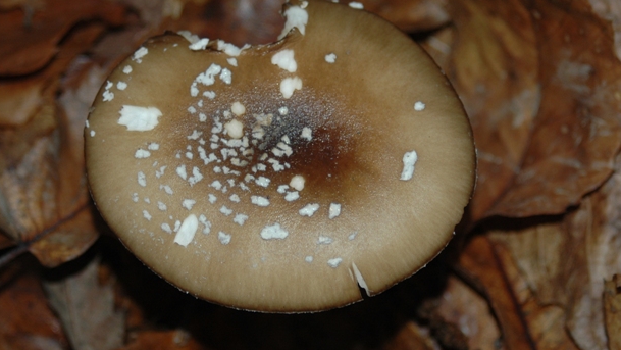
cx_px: 264
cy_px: 132
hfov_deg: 13.9
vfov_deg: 7.9
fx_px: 2548
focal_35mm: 155
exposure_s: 1/60
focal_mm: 75
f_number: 5.6
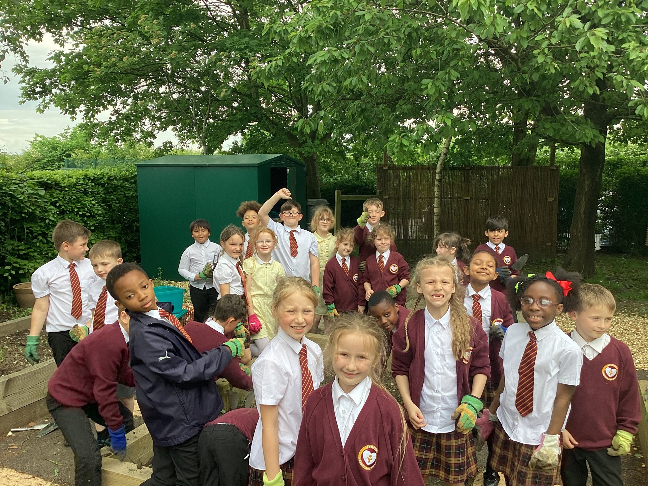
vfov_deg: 45.4
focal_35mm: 31
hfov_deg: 58.4
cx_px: 324
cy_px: 243
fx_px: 580
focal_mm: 3.3
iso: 25
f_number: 2.4
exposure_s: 1/197
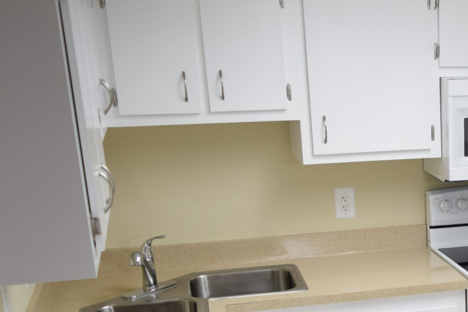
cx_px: 510
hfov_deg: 27.6
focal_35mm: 67
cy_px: 345
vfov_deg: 19.4
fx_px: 871
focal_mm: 18
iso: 220
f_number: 3.5
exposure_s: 1/30
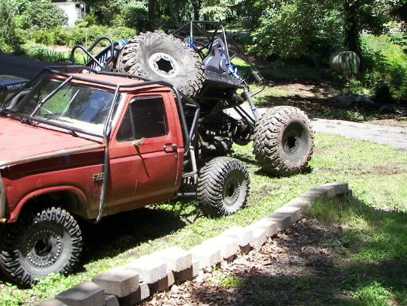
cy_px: 91
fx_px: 624
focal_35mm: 53
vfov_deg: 27.3
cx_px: 193
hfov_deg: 36.1
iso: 50
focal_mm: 6
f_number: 2.8
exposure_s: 1/250
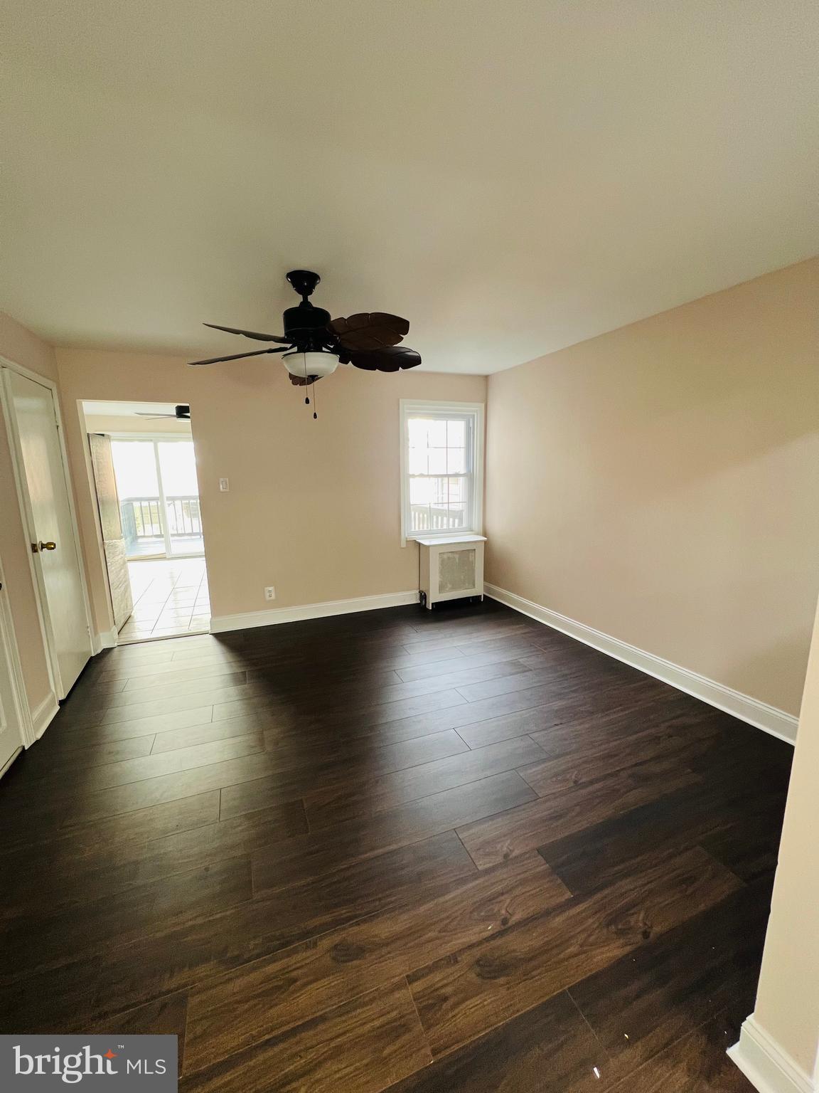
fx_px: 410
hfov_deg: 89.9
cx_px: 410
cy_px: 546
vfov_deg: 106.2
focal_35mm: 13
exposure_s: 1/60
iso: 200
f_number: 1.8
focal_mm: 1.57
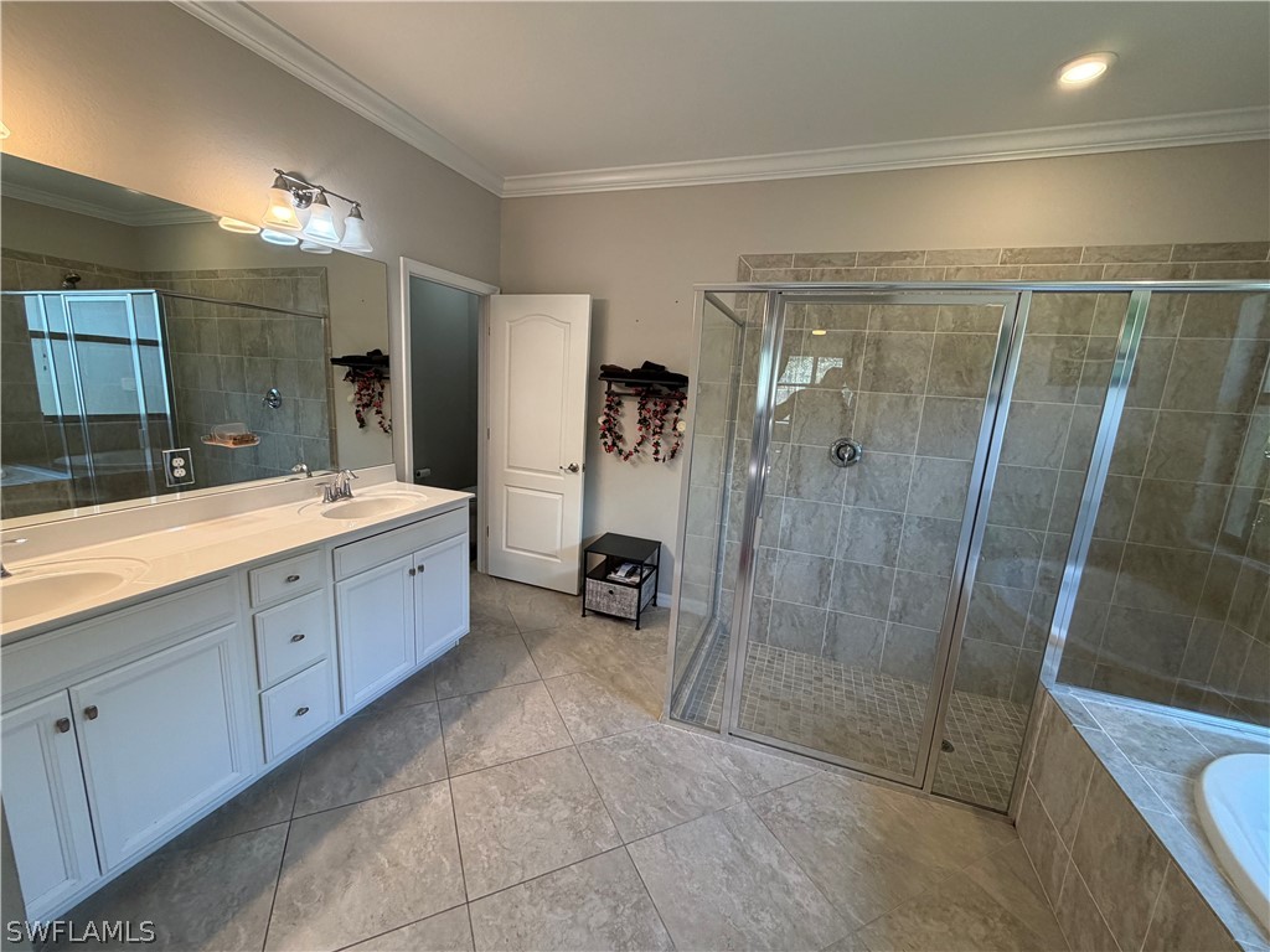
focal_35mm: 14
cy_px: 476
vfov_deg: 85.7
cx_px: 635
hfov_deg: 102.1
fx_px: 514
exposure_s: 1/120
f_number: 2.2
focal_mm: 2.22
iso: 200
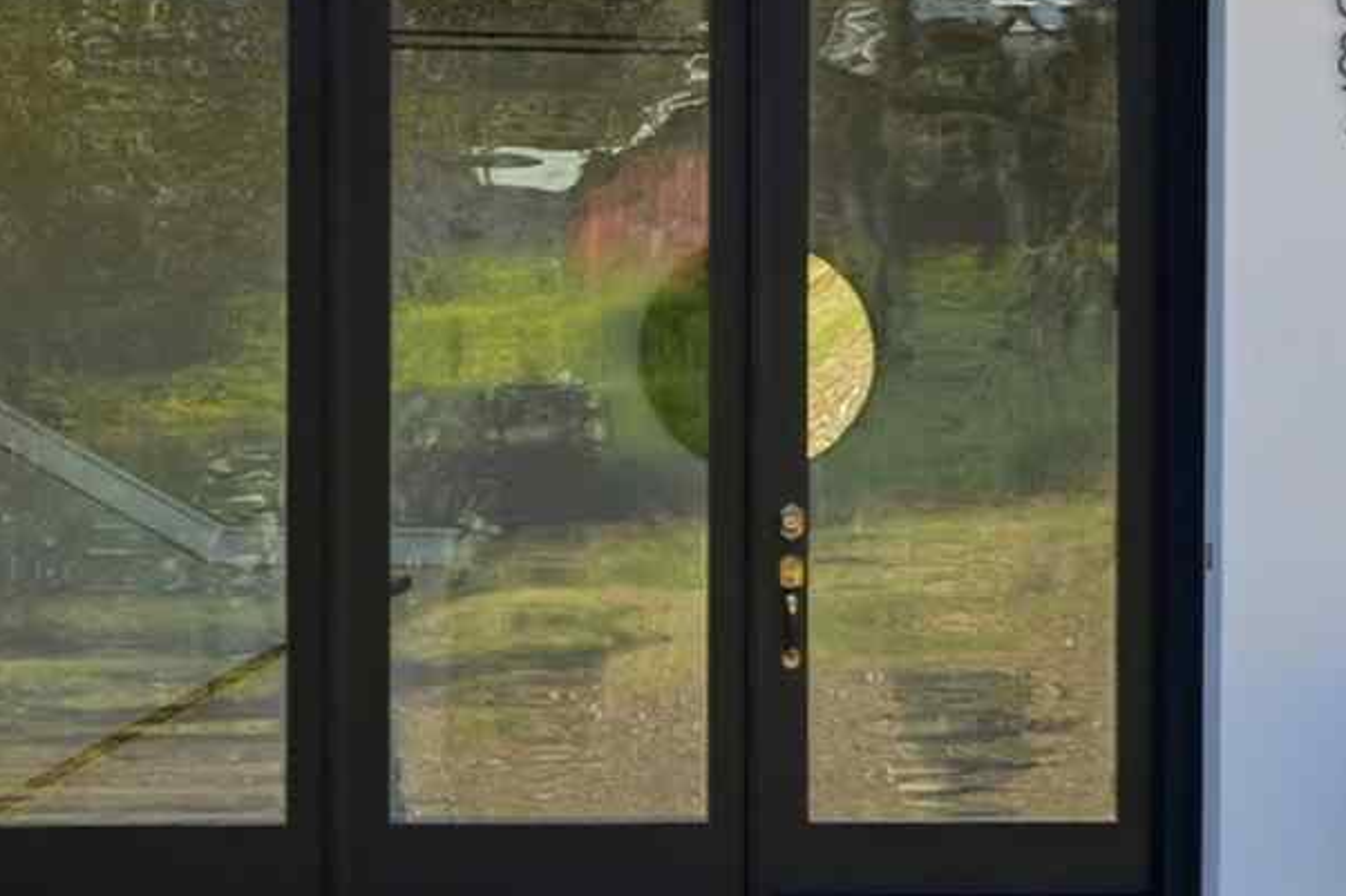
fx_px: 5719
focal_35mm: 153
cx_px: 1675
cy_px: 506
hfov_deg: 13.0
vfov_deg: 9.0
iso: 100
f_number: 8
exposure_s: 1/640
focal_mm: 30
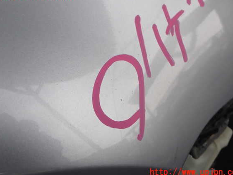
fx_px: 215
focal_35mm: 32
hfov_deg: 56.8
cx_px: 119
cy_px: 84
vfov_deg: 44.1
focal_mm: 5.4
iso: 100
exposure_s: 1/400
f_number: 3.2
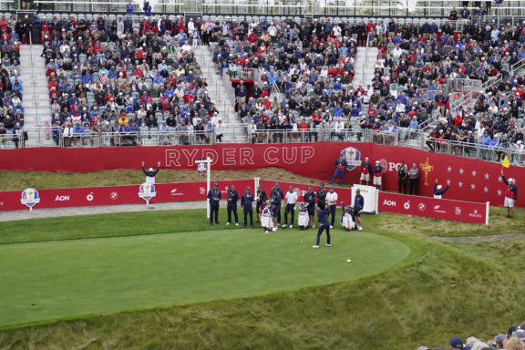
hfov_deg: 30.0
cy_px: 217
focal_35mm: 67
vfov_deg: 20.3
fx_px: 977
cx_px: 315
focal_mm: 49
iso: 800
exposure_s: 1/400
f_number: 6.3
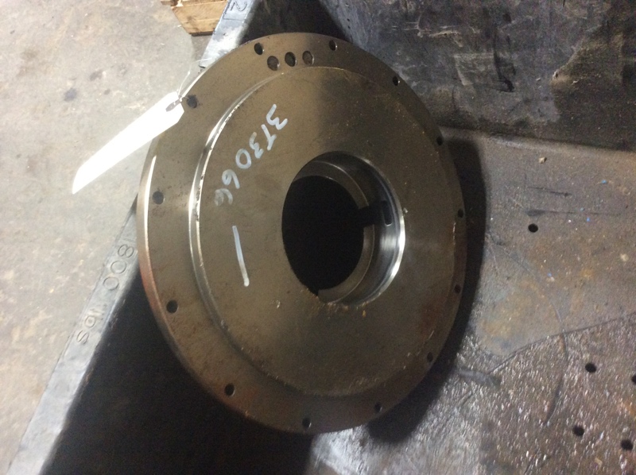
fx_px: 587
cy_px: 238
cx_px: 318
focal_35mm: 32
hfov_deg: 56.9
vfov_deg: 44.1
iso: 200
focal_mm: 3.3
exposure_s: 1/24
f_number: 2.4
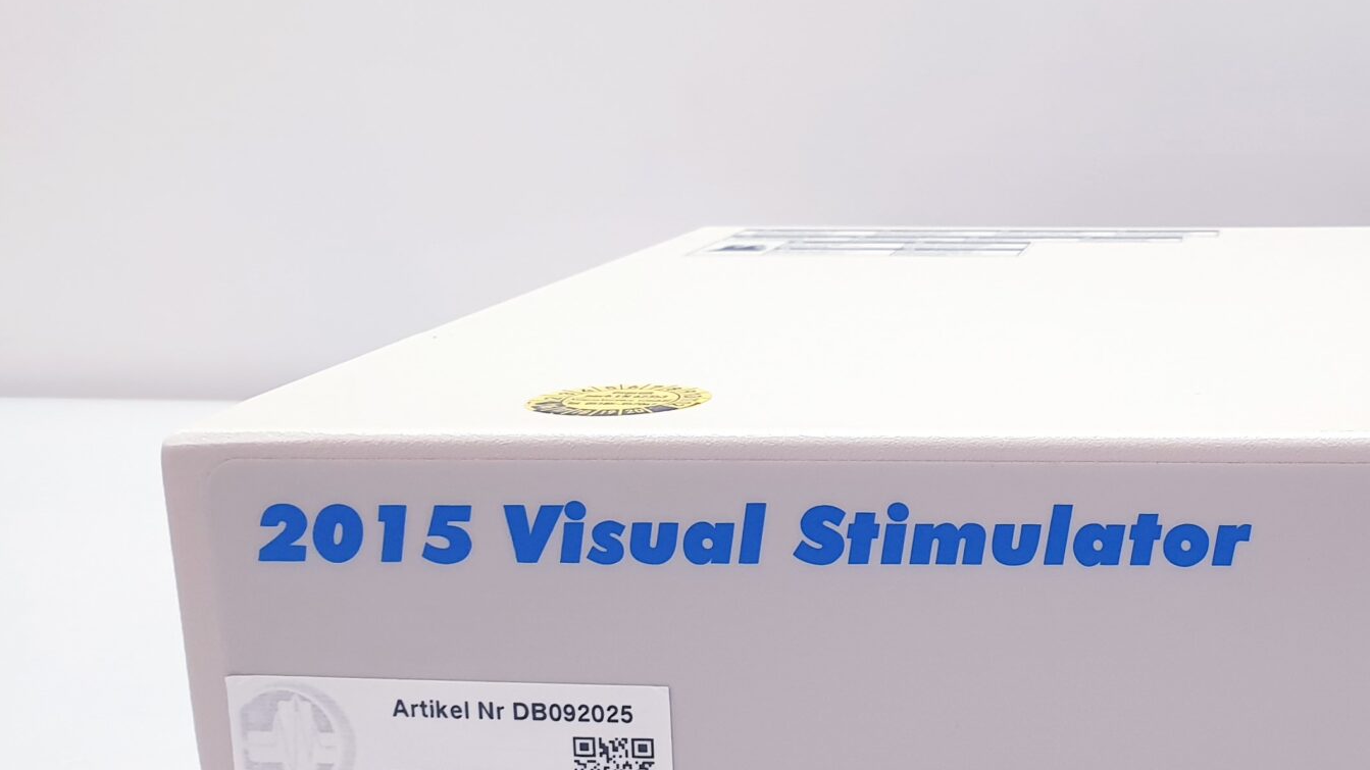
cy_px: 509
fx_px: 1961
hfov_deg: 36.5
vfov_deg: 22.1
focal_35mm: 54
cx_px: 1190
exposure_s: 1/50
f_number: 2.4
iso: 125
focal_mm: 4.3
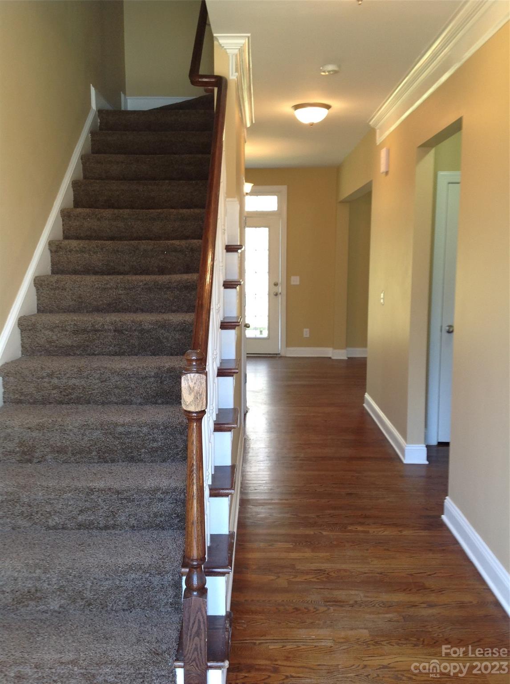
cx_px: 255
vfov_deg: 52.7
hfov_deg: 40.6
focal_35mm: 35
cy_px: 342
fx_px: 690
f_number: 2.4
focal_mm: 4.28
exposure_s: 1/24
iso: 64
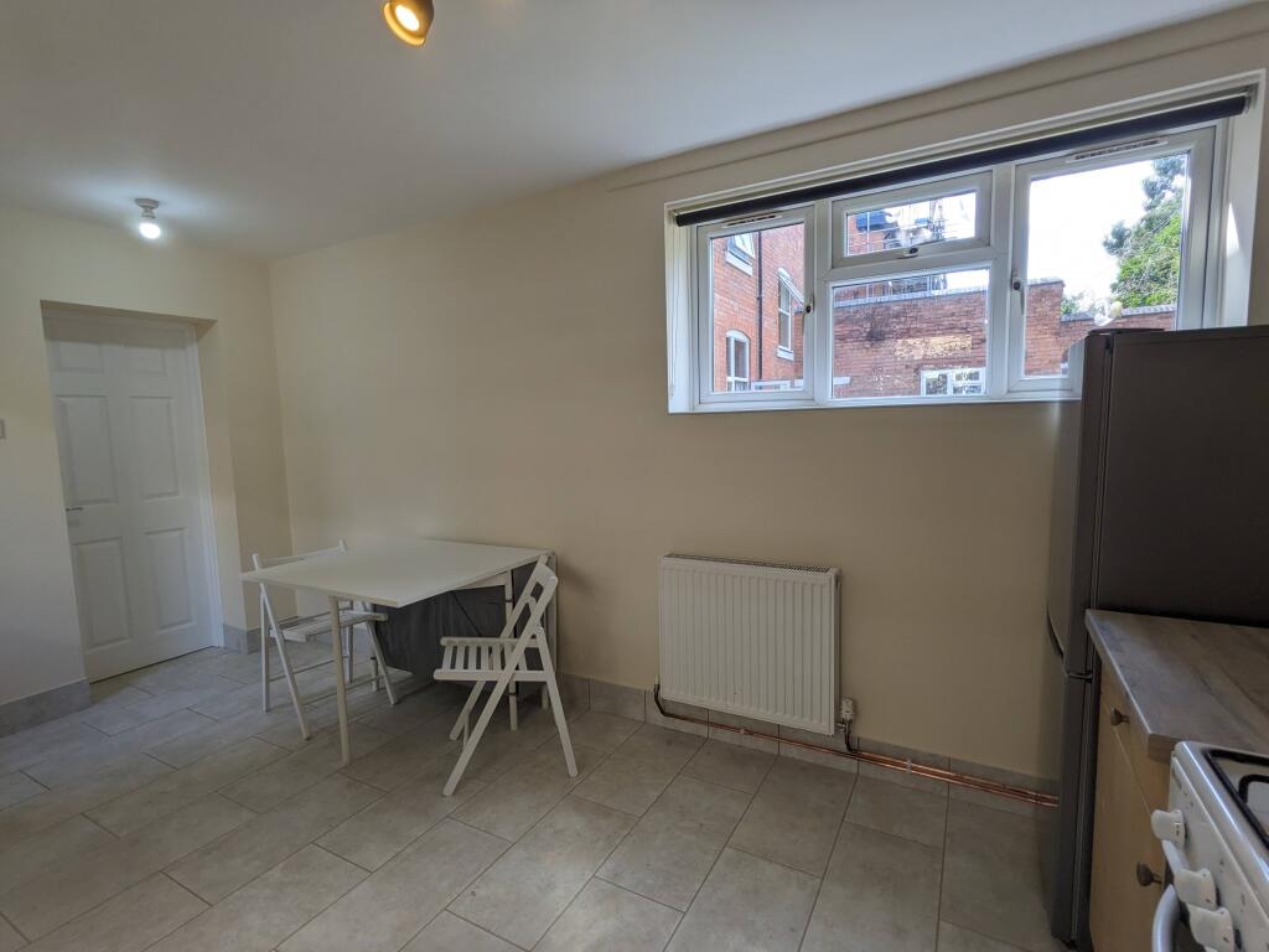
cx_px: 634
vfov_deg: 78.1
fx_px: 587
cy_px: 476
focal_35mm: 16
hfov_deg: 94.5
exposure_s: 1/100
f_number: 2.2
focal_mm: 2.22
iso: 42
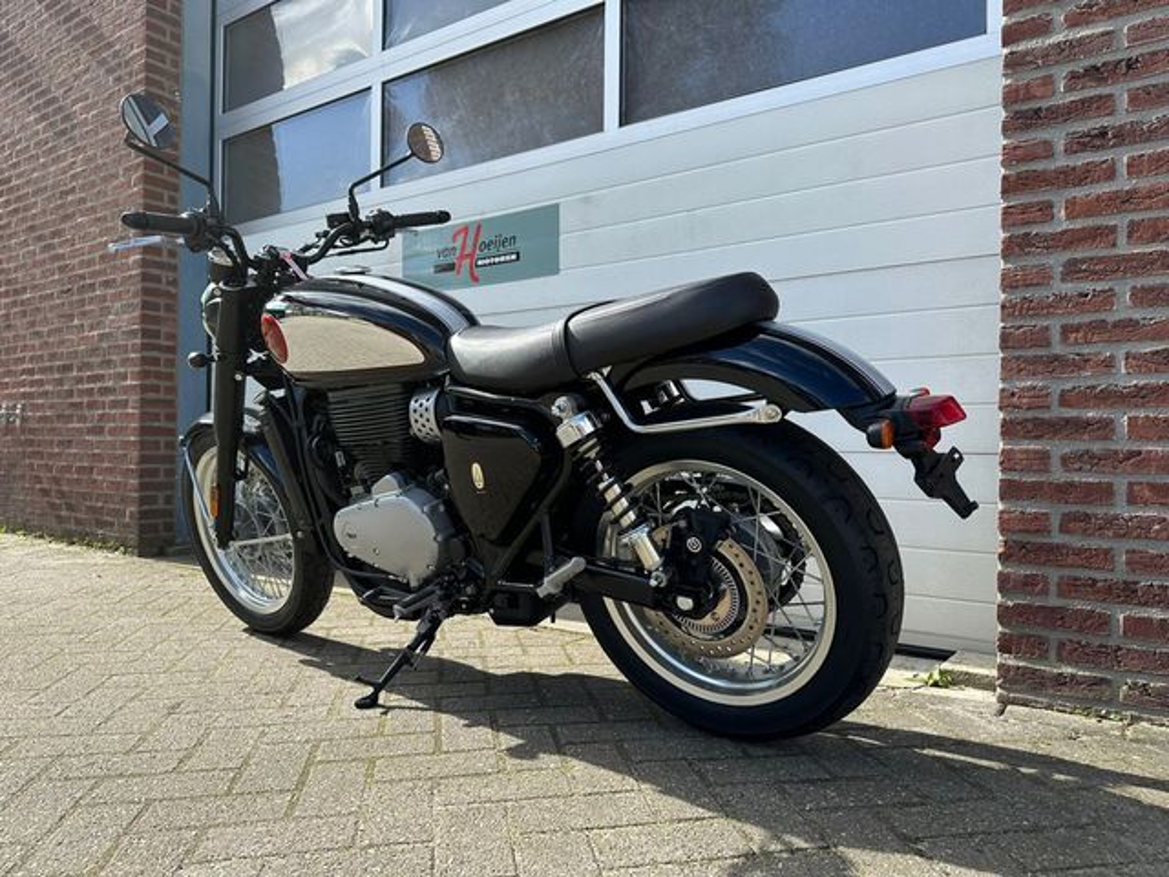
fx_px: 810
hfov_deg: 71.6
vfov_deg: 56.8
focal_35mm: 24
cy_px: 438
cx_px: 584
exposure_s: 1/1988
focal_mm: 6.86
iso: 80
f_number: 1.78
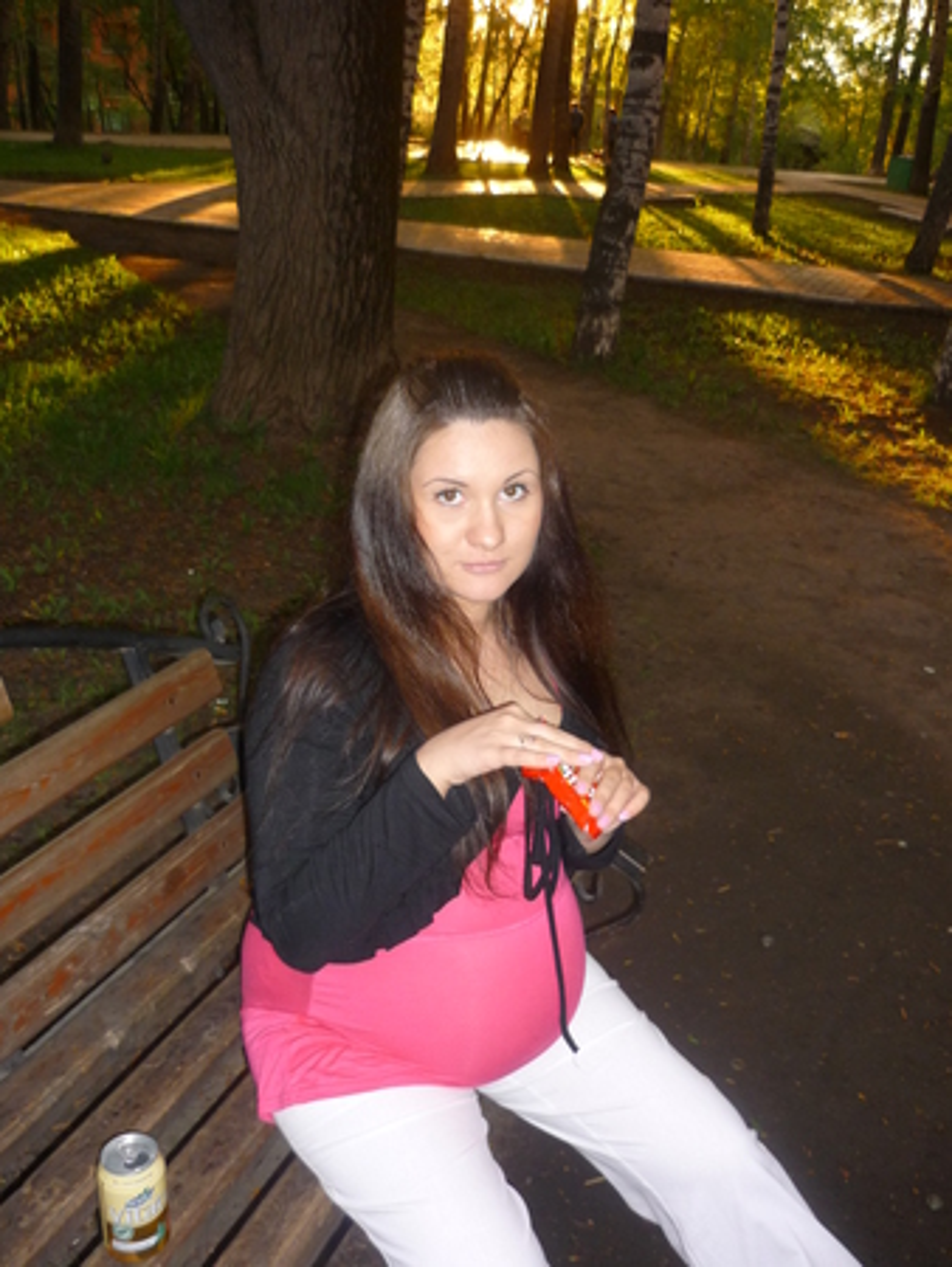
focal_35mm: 33
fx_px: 1209
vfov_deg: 55.3
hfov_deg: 43.0
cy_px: 634
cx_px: 476
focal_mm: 5.5
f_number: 2.8
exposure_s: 1/30
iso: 200
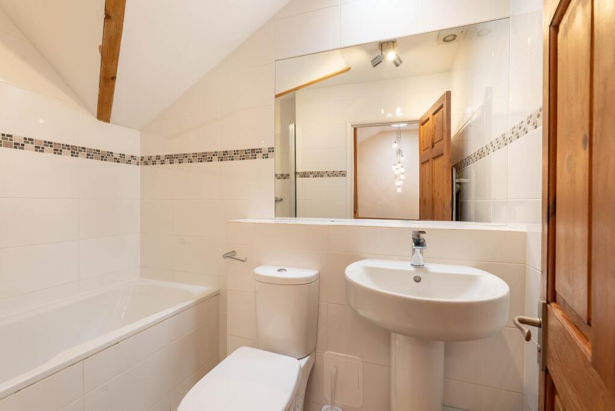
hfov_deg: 95.0
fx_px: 282
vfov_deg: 72.1
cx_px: 308
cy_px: 206
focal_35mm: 16
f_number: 8
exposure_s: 1/80
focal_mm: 16.5
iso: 320
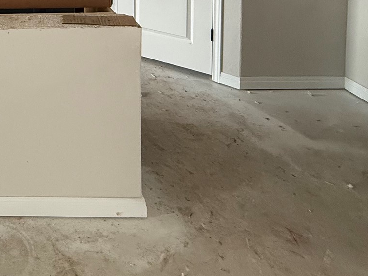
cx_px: -18
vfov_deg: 29.7
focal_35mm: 38
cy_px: -89
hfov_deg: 41.2
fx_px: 404
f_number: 2.2
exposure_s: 1/89
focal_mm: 2.22
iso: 400
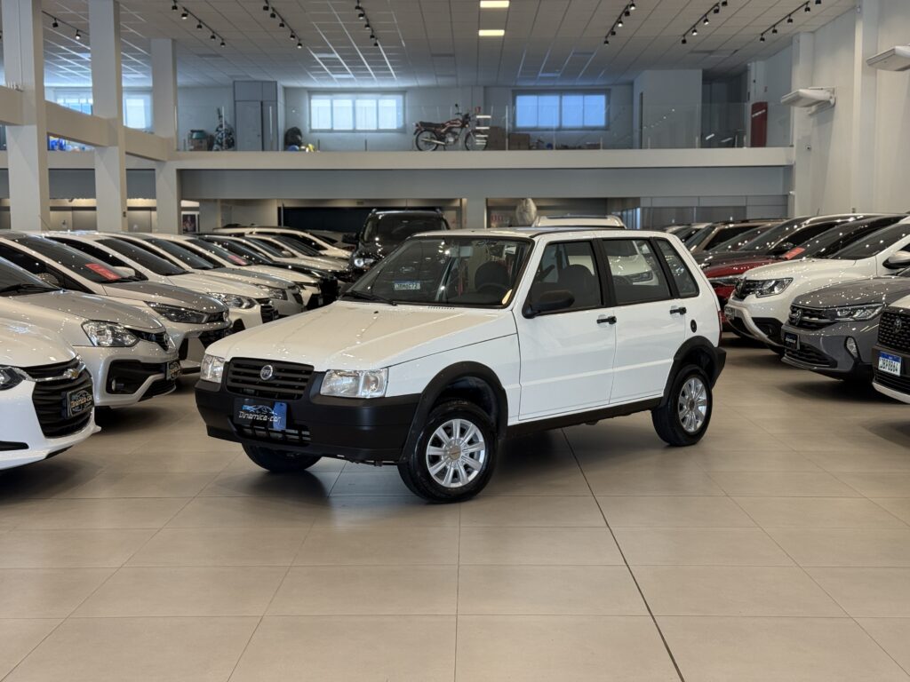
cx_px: 455
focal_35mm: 48
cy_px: 341
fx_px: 1262
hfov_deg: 39.7
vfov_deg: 30.3
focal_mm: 6.76
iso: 80
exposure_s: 1/60
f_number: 1.78
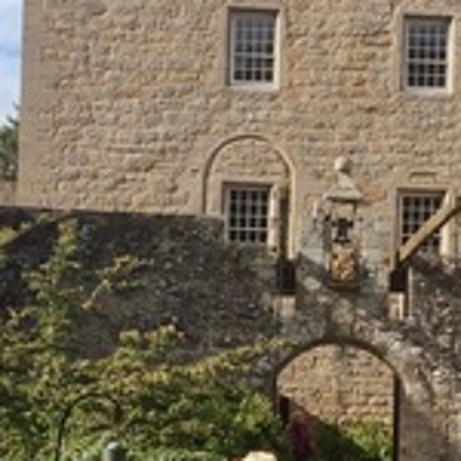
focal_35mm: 101
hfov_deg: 17.0
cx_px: 418
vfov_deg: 17.2
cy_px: 323
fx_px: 1522
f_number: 2.4
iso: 32
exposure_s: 1/1330
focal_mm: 3.3
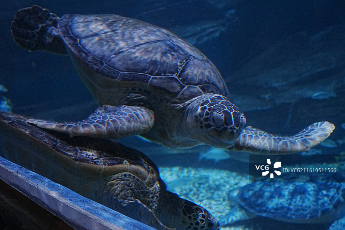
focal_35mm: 42
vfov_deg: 31.9
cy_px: 115
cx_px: 172
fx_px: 402
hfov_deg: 46.4
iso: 2500
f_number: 2.8
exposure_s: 1/200
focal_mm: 28
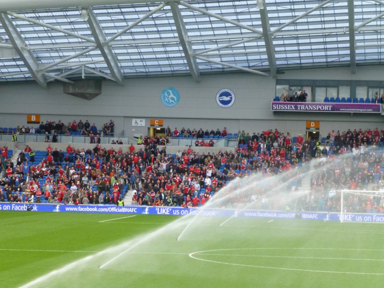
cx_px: 186
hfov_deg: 13.9
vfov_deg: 10.4
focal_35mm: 142
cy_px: 146
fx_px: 1575
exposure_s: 1/125
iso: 800
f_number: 5.4
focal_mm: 24.4
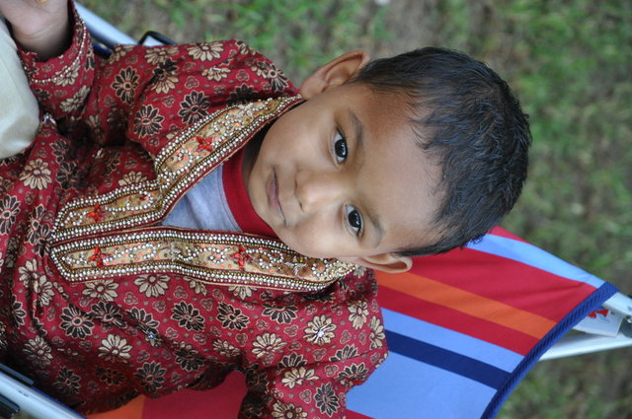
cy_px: 210
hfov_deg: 16.1
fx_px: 2235
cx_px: 316
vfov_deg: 10.7
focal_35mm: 128
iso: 800
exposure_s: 1/60
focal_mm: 85
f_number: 5.6
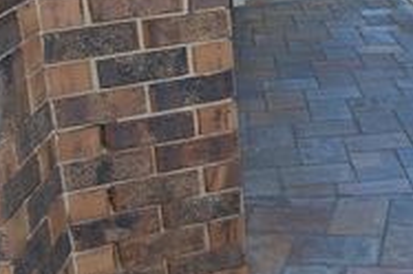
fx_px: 779
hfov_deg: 27.8
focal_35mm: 68
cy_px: 34
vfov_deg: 19.6
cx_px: 422
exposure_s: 1/200
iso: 100
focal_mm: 18
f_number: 4.5
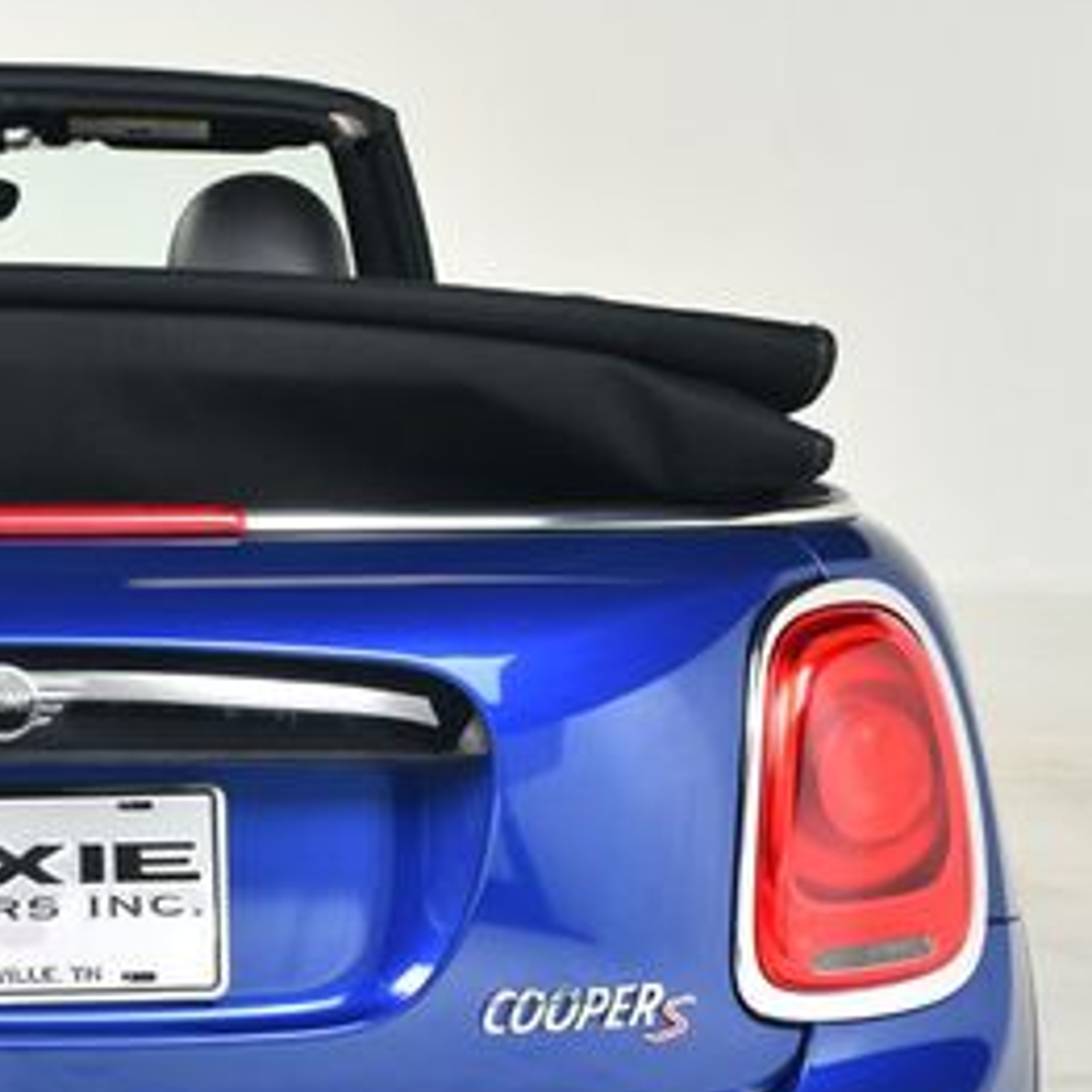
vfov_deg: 21.2
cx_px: -71
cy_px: 842
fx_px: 2891
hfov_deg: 20.5
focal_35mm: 81
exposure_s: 1/160
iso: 100
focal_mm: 26
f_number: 8
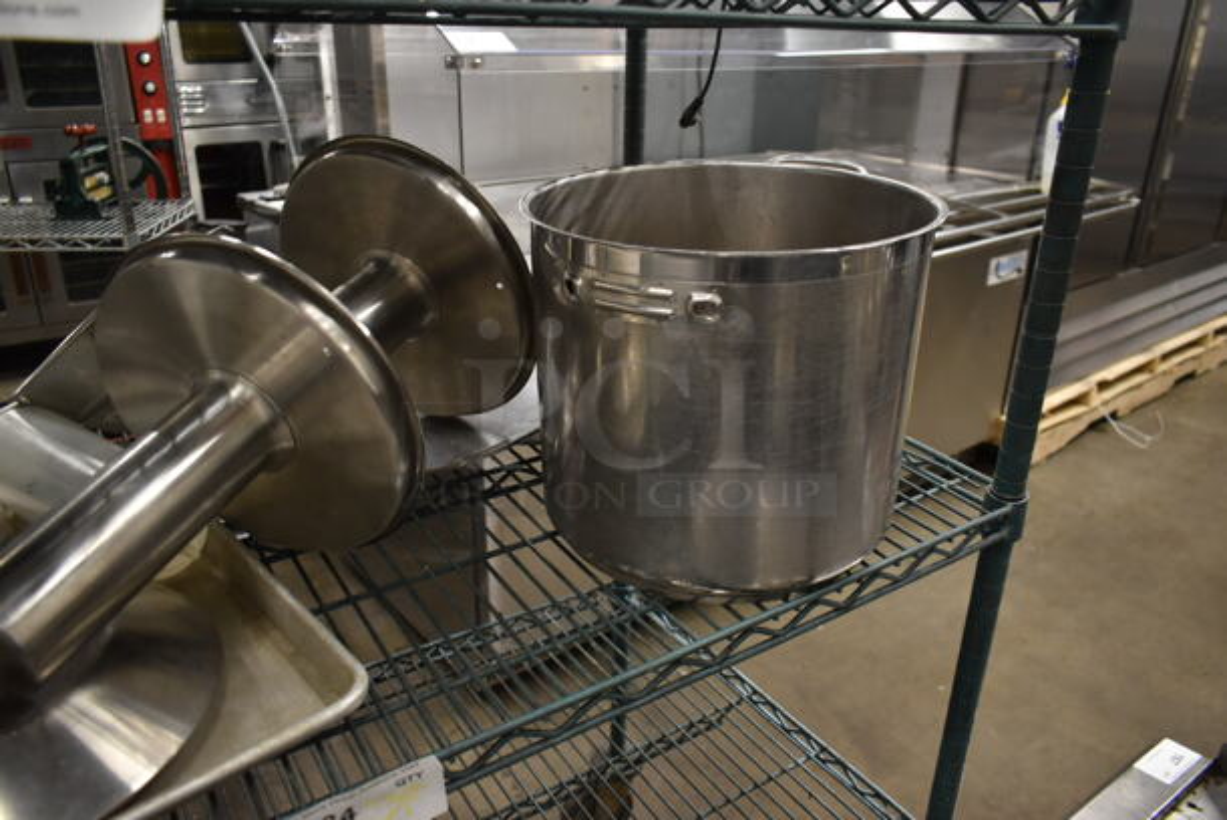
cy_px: 410
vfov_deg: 48.0
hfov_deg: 67.3
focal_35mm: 27
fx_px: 921
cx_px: 614
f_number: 3.5
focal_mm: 18
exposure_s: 1/30
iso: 1000
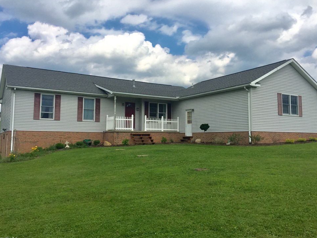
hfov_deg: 58.4
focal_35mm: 31
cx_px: 162
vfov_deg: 45.4
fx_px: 284
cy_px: 118
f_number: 2.2
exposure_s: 1/3049
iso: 32
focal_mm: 4.15
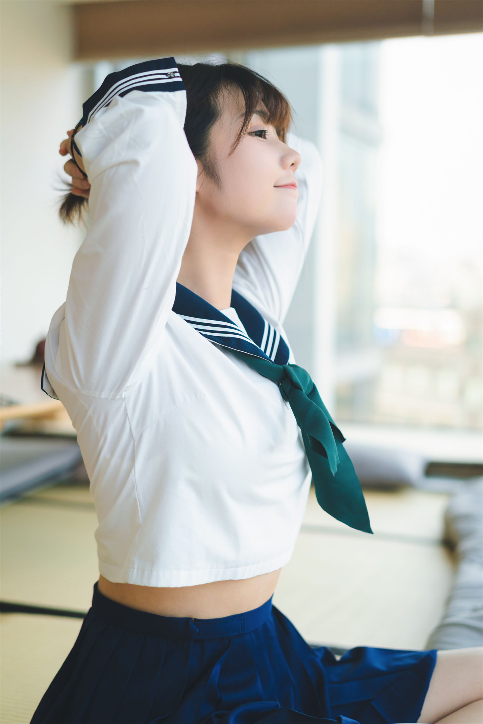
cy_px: 362
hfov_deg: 24.6
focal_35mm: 55
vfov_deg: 36.2
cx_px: 242
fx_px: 1107
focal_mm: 55
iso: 320
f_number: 2.2
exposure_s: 1/160
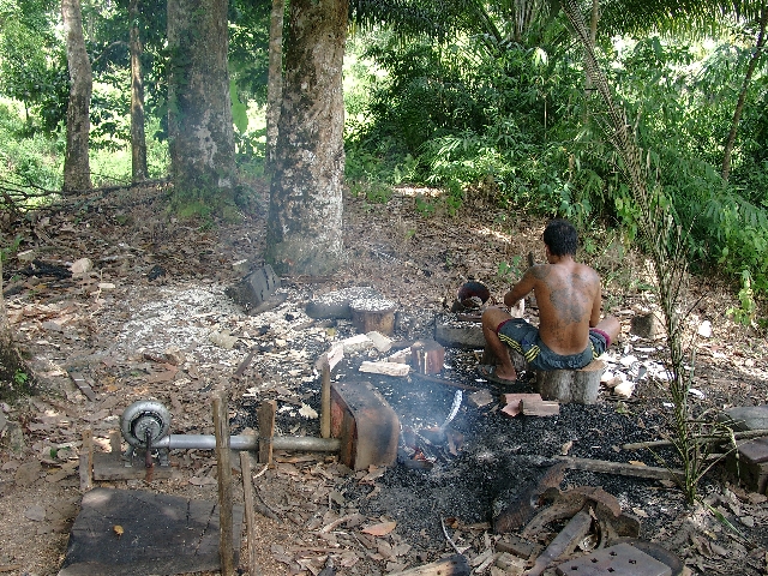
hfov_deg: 54.0
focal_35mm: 34
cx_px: 384
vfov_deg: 41.8
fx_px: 754
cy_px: 288
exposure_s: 1/88.6
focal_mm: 7.13
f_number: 2.8
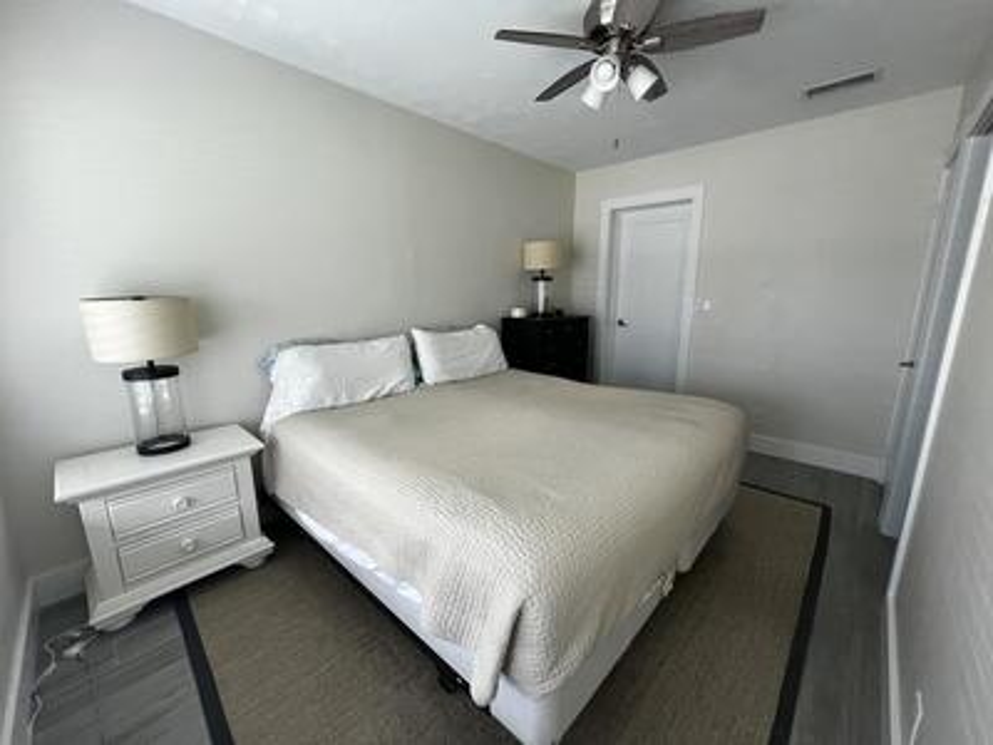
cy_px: 372
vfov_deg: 89.9
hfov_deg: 106.2
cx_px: 496
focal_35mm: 13
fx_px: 373
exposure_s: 1/99
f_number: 1.8
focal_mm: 1.57
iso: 200
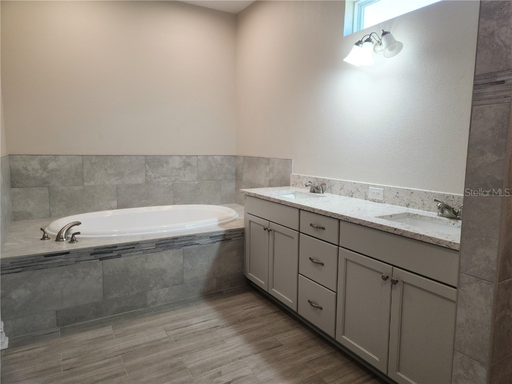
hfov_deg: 73.9
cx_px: 256
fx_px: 340
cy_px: 192
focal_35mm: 23
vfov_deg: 58.9
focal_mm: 5.4
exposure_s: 1/60
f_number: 1.8
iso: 64
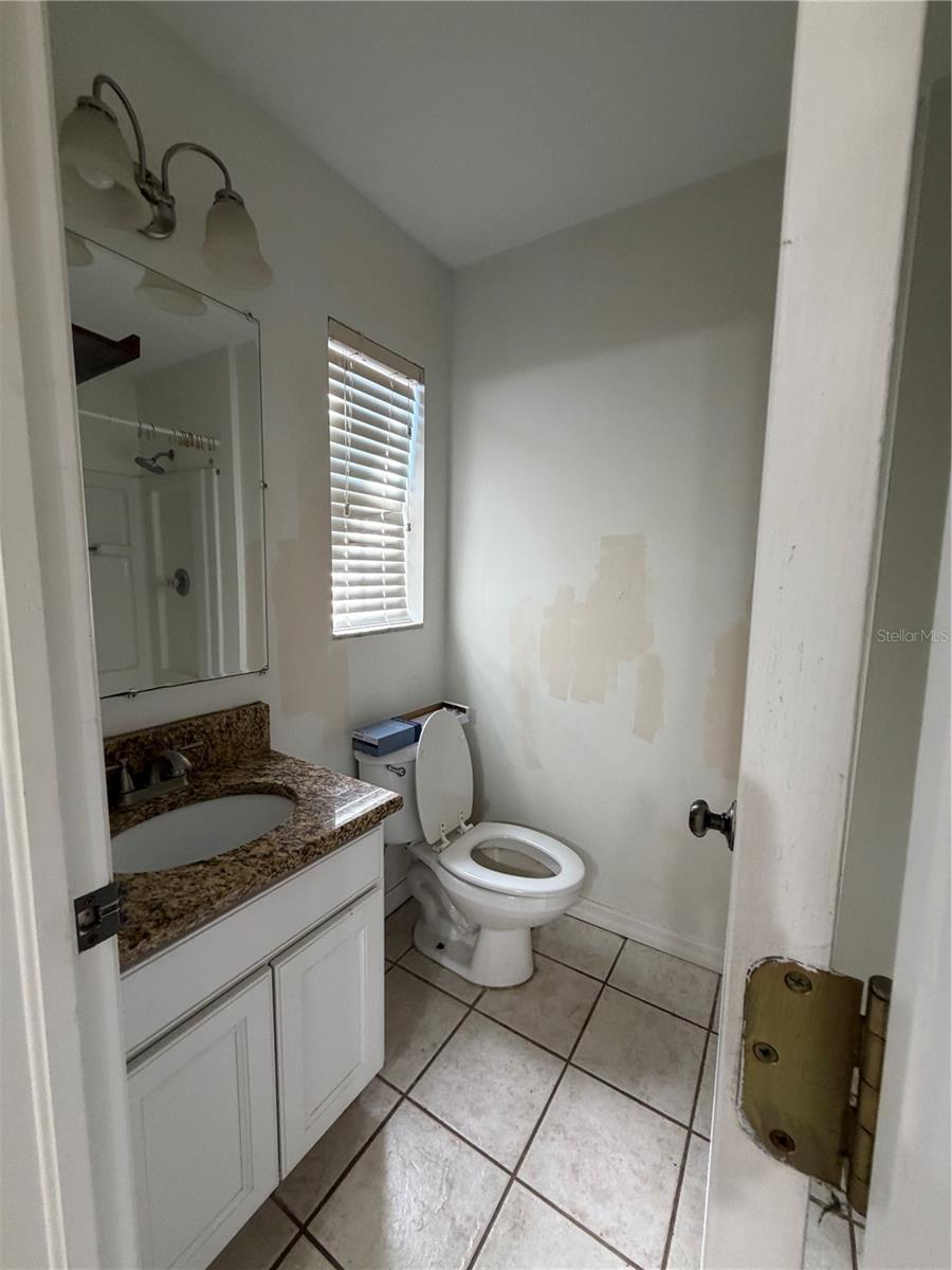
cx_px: 476
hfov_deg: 85.7
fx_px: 513
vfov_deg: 102.1
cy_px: 635
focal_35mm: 14
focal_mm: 2.22
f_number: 2.2
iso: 250
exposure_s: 1/60
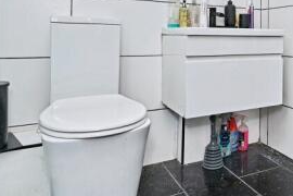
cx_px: 239
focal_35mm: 34
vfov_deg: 37.6
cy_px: 42
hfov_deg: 51.8
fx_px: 277
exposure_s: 1/40
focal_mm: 14
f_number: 8
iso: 200
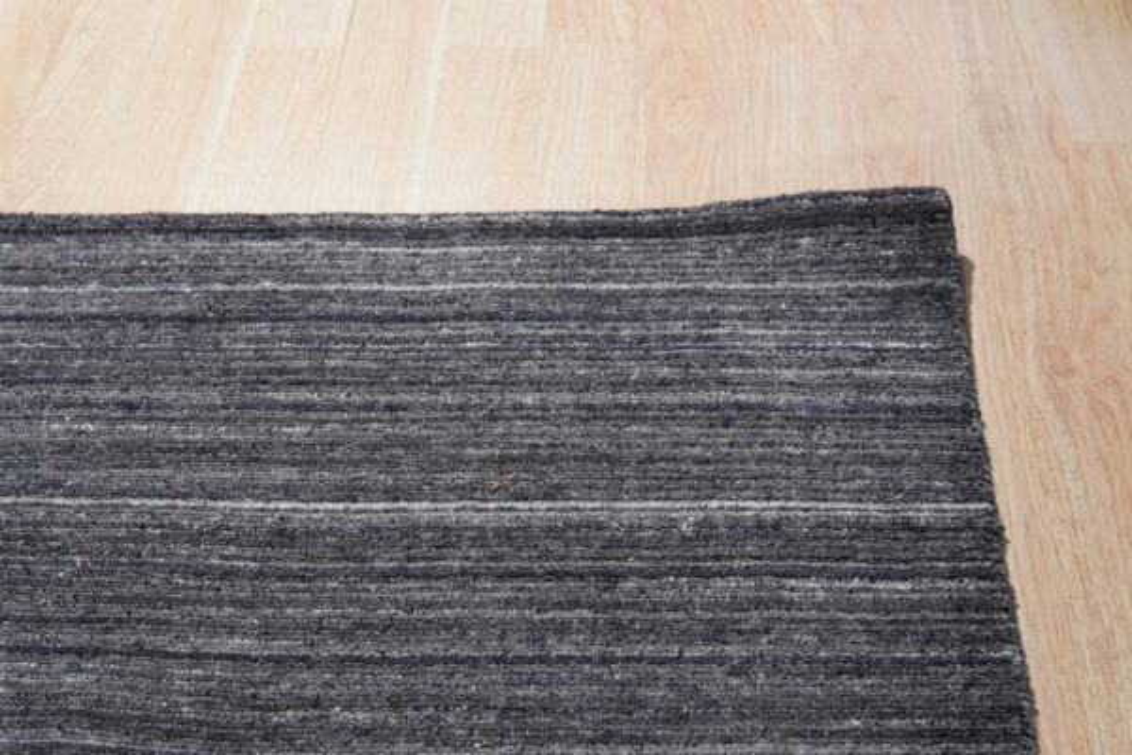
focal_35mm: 45
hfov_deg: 43.6
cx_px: 566
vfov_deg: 29.9
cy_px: 378
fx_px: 1415
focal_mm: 30
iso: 500
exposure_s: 1/160
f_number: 5
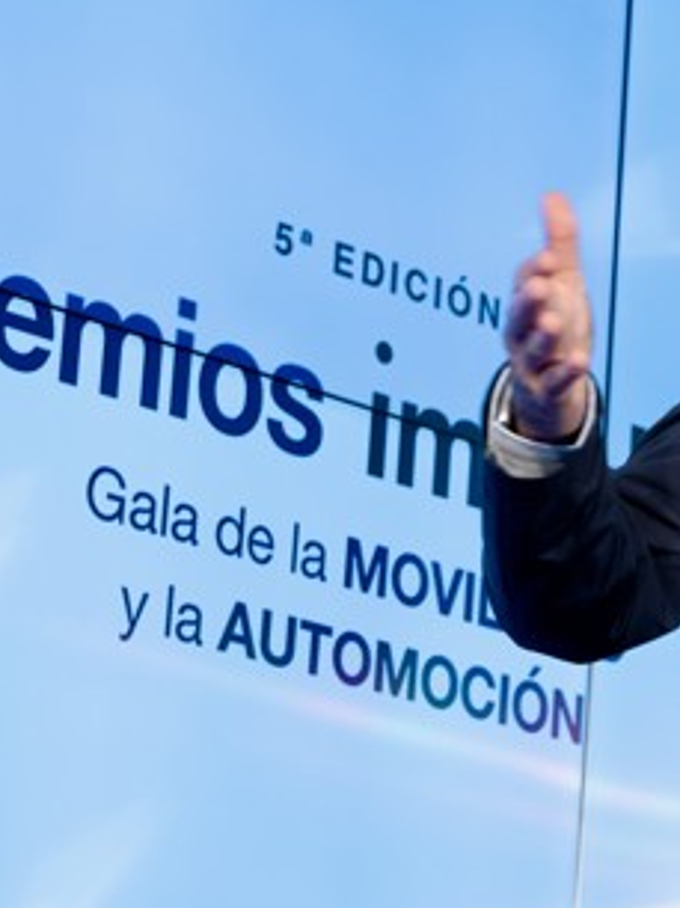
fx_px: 4826
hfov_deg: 8.0
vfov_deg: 10.8
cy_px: 396
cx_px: 861
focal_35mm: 184
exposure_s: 1/160
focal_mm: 90
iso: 2000
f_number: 8
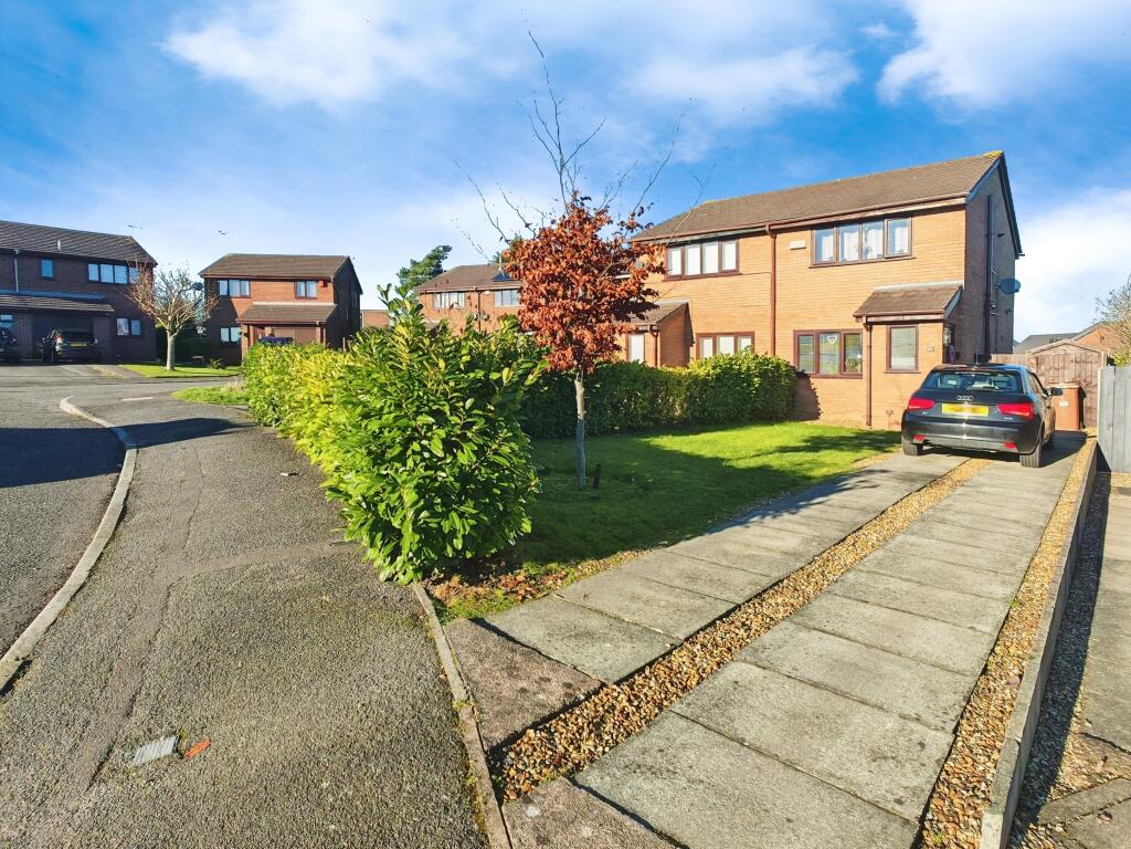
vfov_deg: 68.7
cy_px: 424
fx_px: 621
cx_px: 566
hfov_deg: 84.7
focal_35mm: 19
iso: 50
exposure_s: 1/460
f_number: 2
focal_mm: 1.82
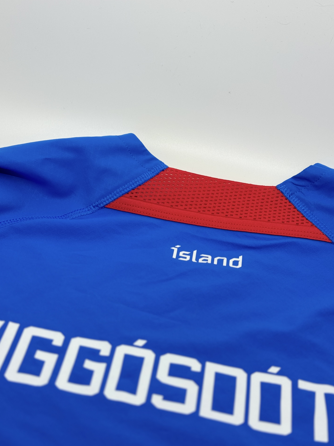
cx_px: 165
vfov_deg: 37.5
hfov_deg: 28.6
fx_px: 656
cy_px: 211
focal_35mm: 51
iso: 64
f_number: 1.78
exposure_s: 1/333
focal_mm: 6.86
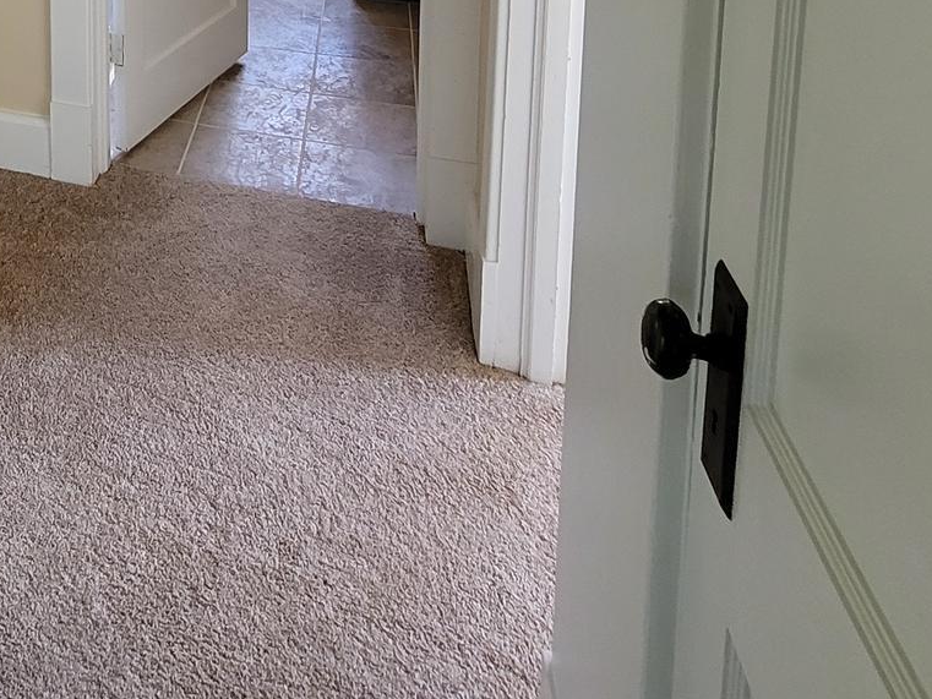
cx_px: -16
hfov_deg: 44.2
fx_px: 942
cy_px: -239
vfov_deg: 30.6
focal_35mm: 35
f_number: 2.2
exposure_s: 1/60
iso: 200
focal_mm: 2.2
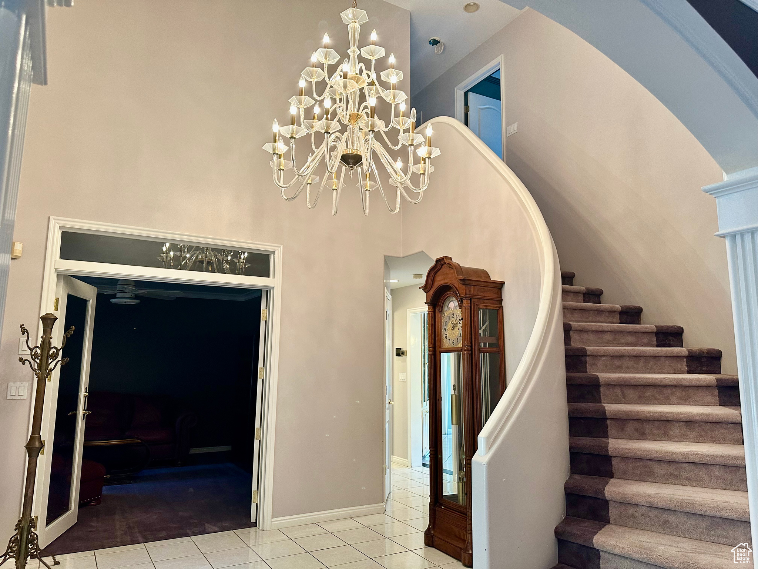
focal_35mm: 24
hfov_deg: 71.6
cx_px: 379
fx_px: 526
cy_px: 284
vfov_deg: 56.8
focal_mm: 6.86
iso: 200
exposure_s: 1/120
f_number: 1.78
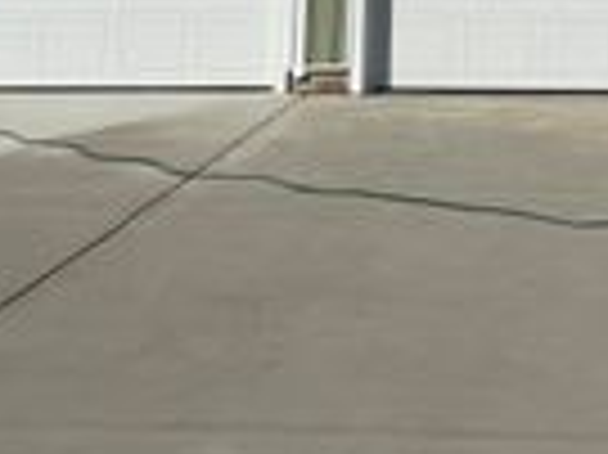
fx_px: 1562
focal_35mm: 89
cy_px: -294
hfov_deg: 21.7
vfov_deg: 15.0
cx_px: 509
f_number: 1.78
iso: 80
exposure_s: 1/11905
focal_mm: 6.76
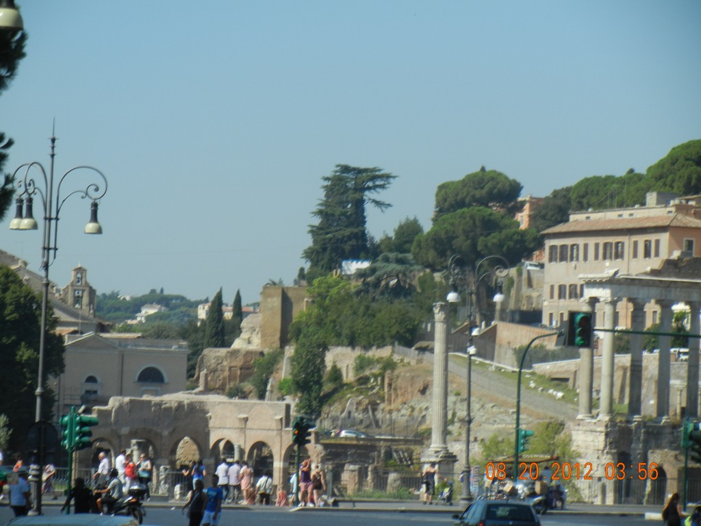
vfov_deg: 8.5
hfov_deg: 11.4
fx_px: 3524
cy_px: 263
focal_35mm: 174
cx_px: 350
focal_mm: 31.4
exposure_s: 1/774
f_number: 4.6
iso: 160
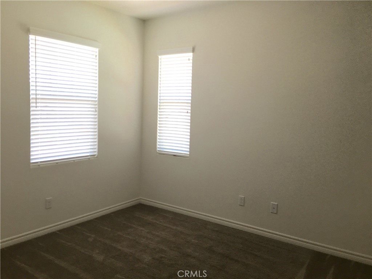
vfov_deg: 48.2
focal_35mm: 29
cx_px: 186
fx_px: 312
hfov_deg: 61.7
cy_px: 140
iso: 32
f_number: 2.2
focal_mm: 4.15
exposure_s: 1/50
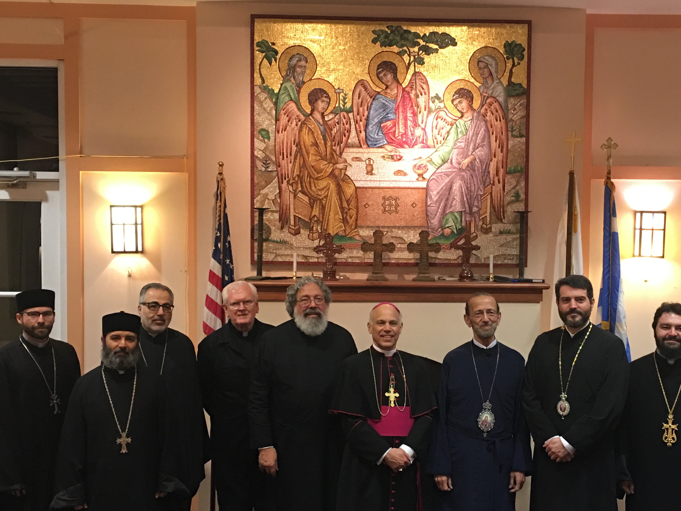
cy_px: 294
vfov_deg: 30.8
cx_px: 403
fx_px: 925
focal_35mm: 47
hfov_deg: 40.3
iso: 80
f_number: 2.2
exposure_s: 1/15
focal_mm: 4.15
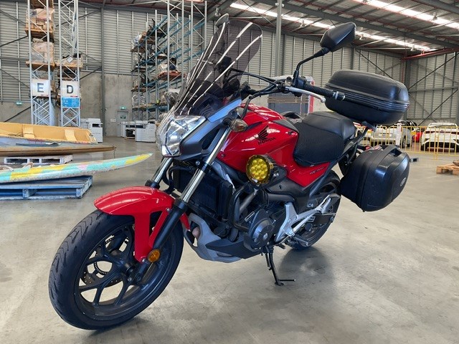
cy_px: 172
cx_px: 230
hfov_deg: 61.7
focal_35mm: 29
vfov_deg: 48.2
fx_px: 385
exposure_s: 1/60
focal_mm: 3
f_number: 1.8
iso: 40
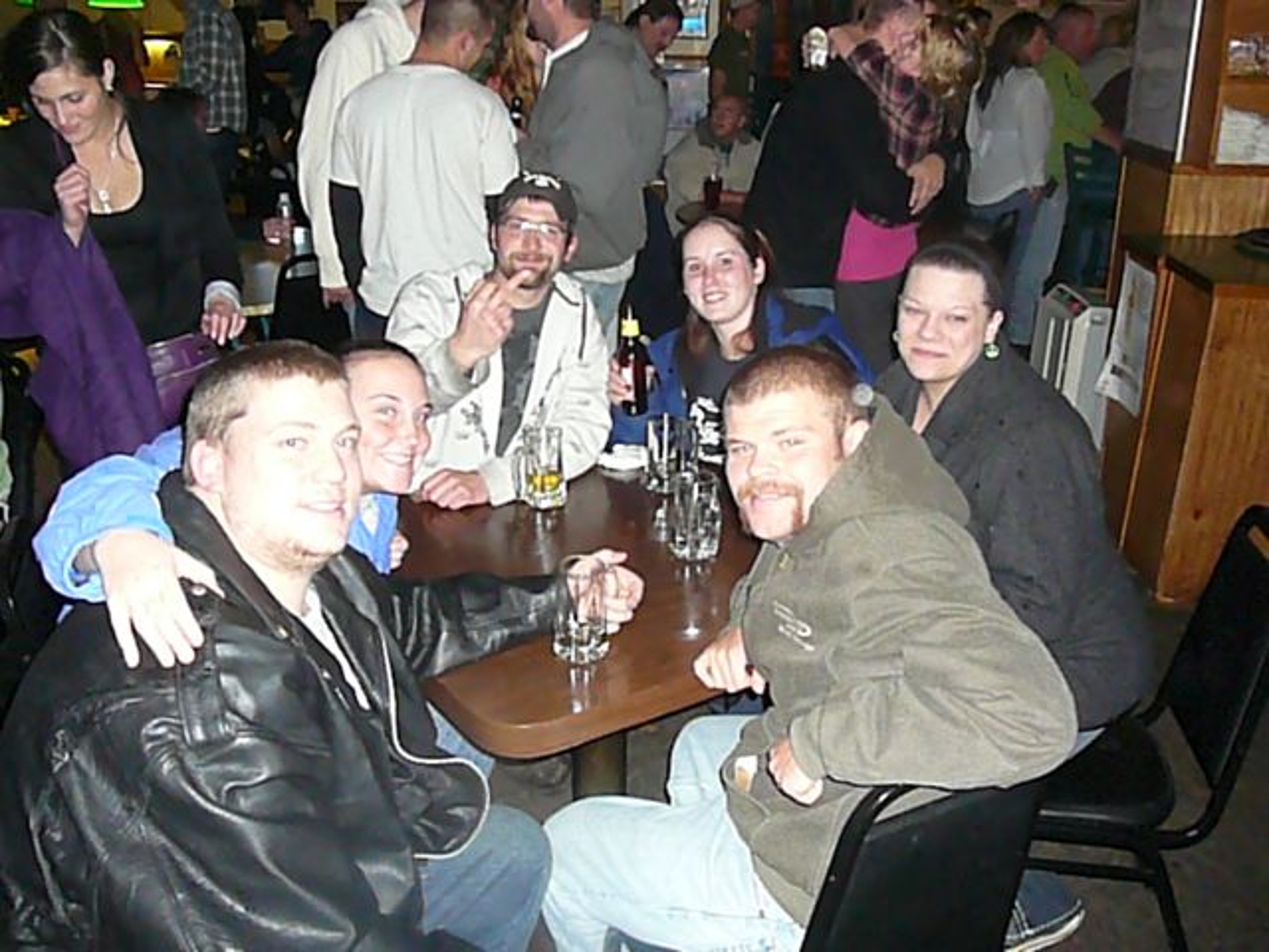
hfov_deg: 52.6
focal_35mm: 35
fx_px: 1283
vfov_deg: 40.7
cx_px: 634
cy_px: 476
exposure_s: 1/30
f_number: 2.8
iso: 1000
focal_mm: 5.2
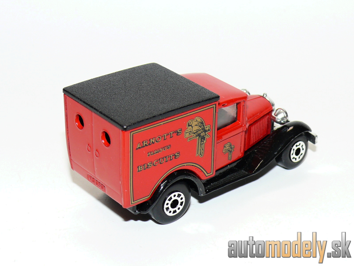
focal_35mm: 87
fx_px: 890
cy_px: 133
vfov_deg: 17.0
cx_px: 177
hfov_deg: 22.5
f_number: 4
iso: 100
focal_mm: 12.3
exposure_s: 1/30
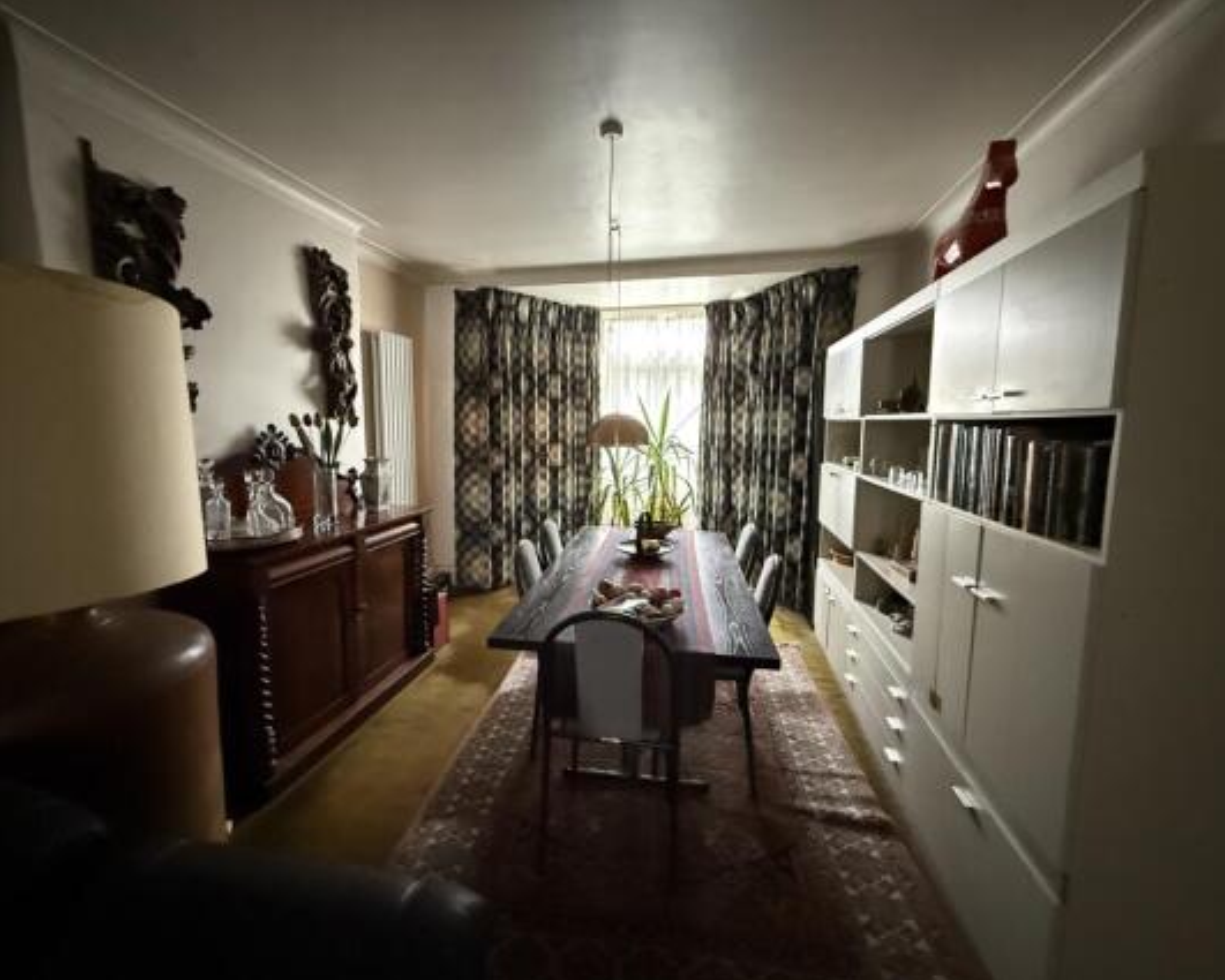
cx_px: 594
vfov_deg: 84.1
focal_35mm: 15
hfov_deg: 96.8
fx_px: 544
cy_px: 483
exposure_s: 1/60
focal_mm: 2.22
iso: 1250
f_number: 2.2
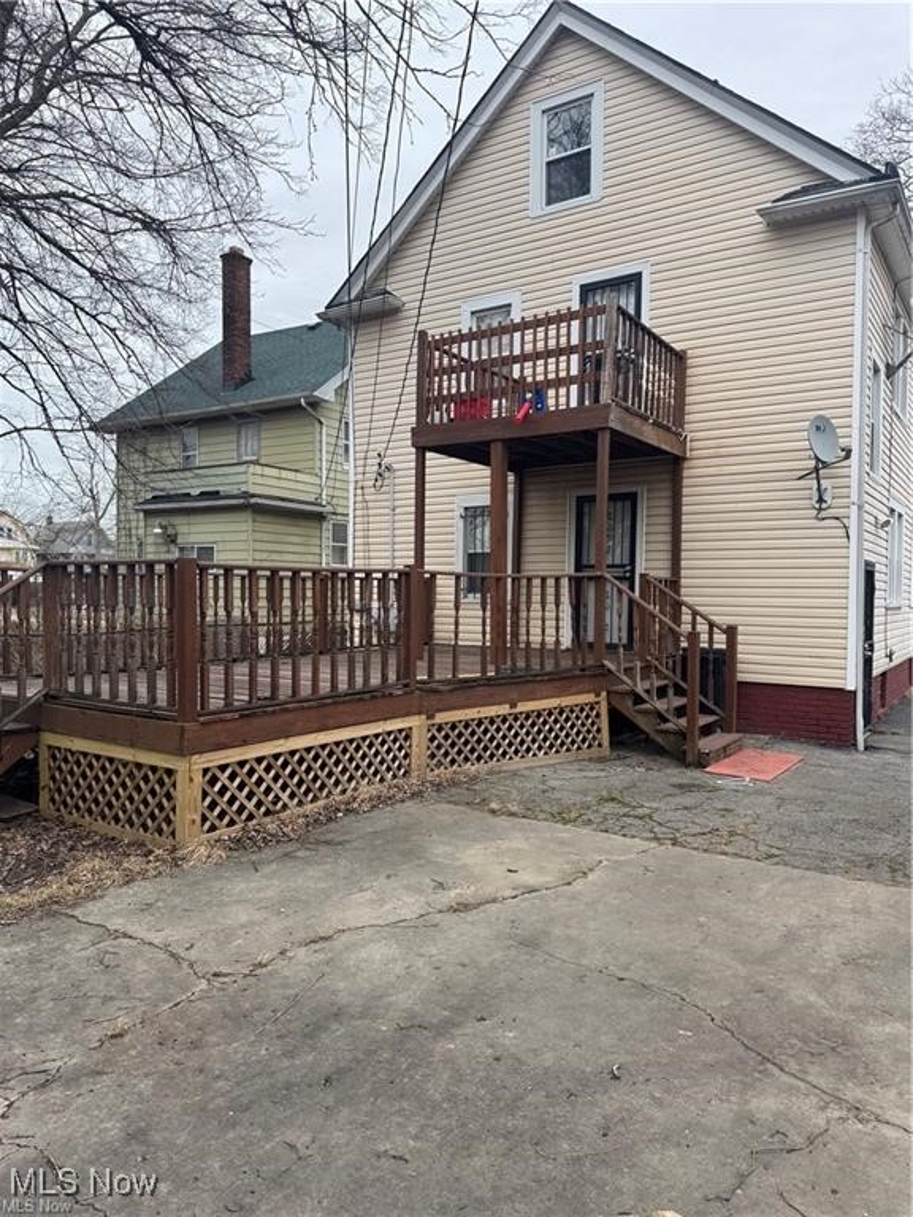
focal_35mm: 24
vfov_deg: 71.6
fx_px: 844
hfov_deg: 56.8
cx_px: 456
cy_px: 608
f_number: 1.78
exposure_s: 1/773
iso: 80
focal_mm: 6.76
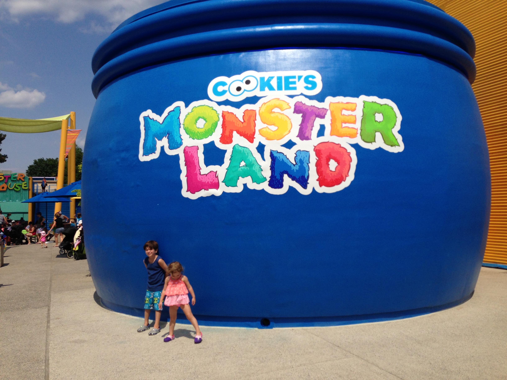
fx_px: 483
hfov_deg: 55.4
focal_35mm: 33
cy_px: 190
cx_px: 254
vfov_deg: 42.9
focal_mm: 4.13
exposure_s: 1/3623
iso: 50
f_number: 2.4
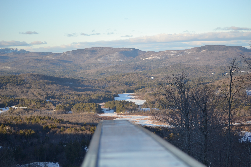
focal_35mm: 82
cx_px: 126
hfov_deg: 24.6
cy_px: 84
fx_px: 575
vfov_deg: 16.6
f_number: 4
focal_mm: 55
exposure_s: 1/320
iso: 100
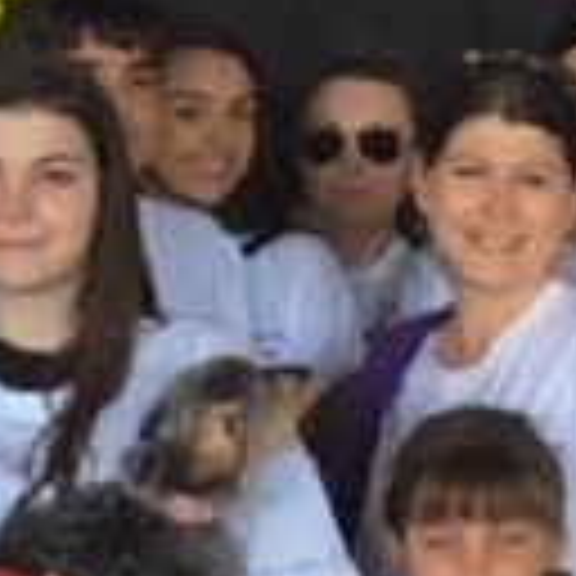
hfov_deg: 12.1
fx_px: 2711
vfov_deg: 12.1
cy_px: 328
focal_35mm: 144
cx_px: 212
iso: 50
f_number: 2.2
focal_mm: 4.15
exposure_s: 1/30
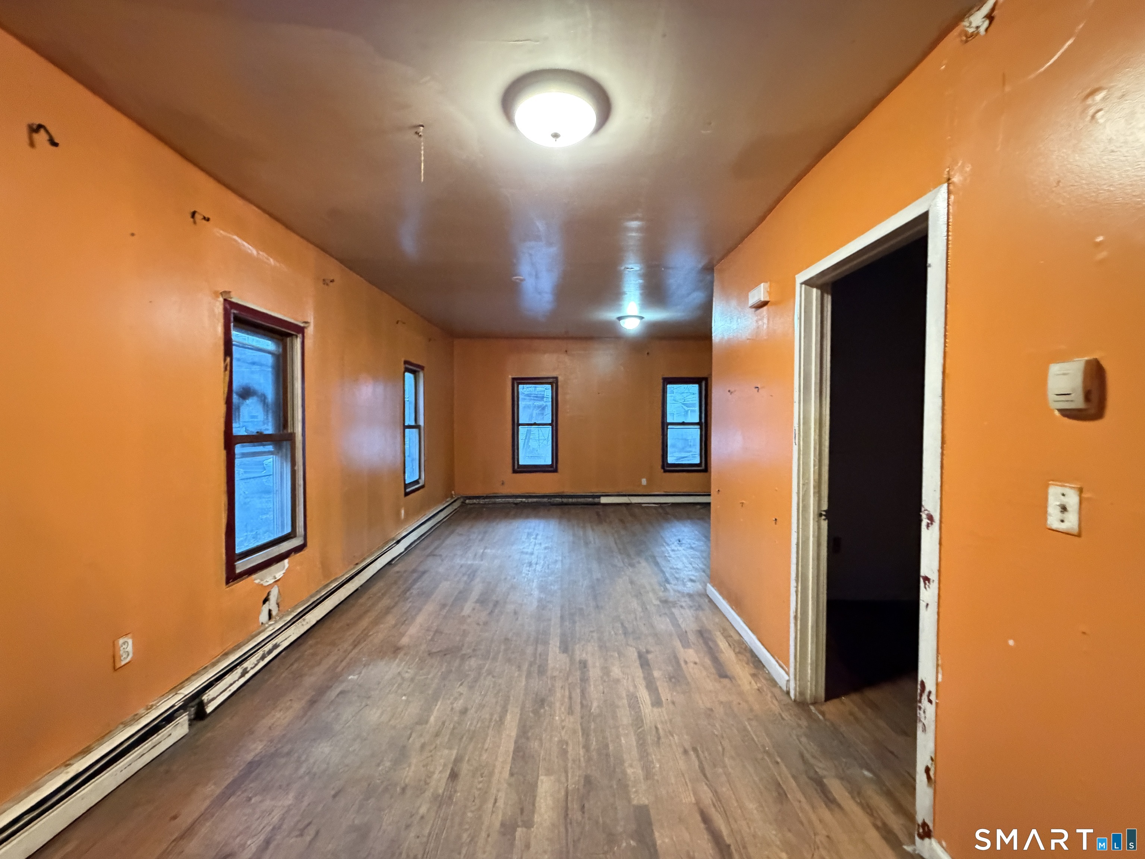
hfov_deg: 102.1
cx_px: 572
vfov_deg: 85.7
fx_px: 463
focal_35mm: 14
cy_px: 430
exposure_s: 1/30
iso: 1250
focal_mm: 2.22
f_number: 2.2
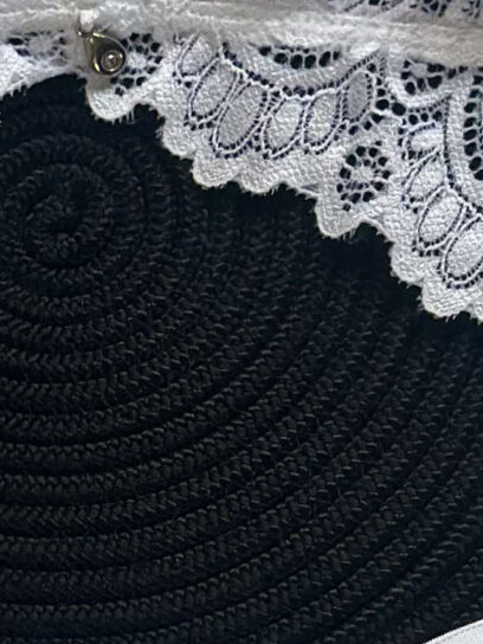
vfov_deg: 8.8
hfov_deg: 6.6
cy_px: 401
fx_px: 4205
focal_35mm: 226
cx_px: 39
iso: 80
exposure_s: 1/612
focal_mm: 6.86
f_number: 1.78
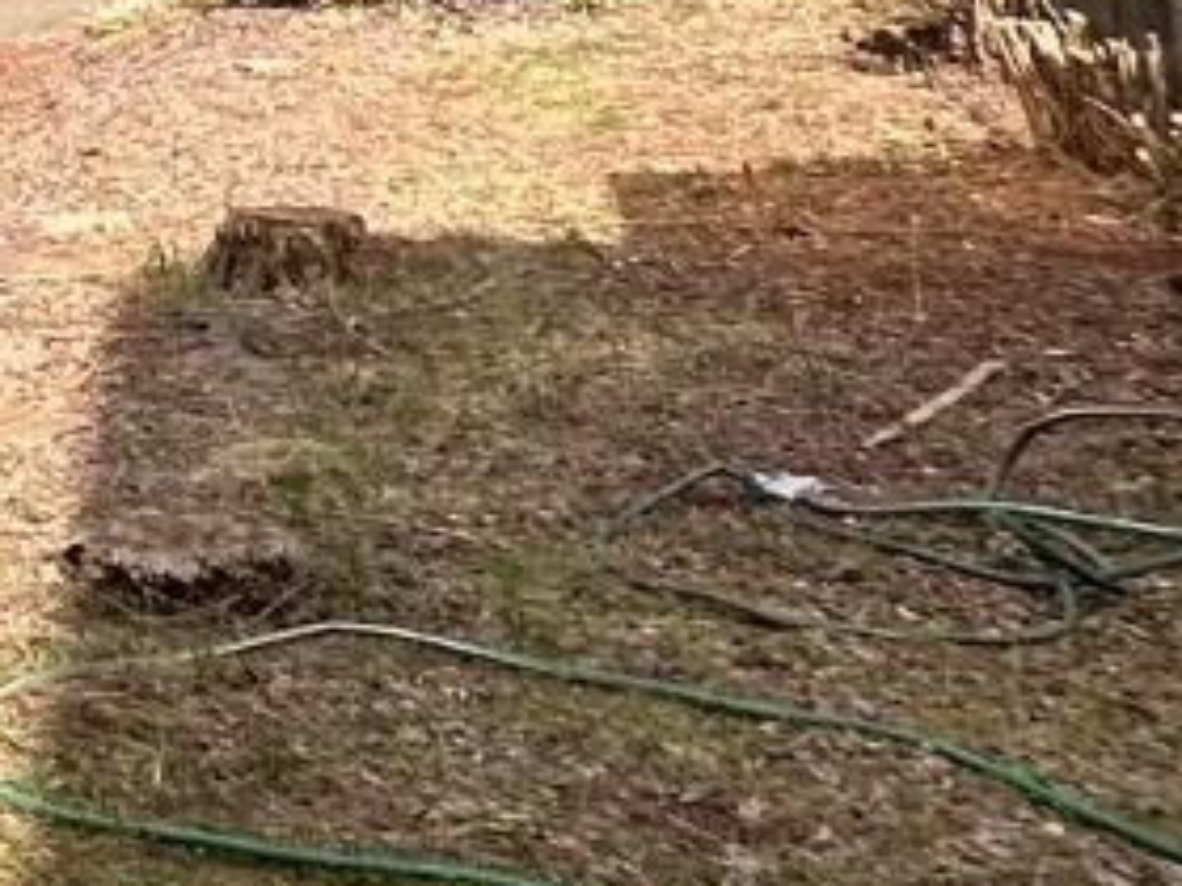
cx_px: -1241
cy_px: -525
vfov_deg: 17.3
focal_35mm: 75
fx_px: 2561
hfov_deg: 17.6
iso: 40
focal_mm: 2.22
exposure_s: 1/947
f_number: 2.2
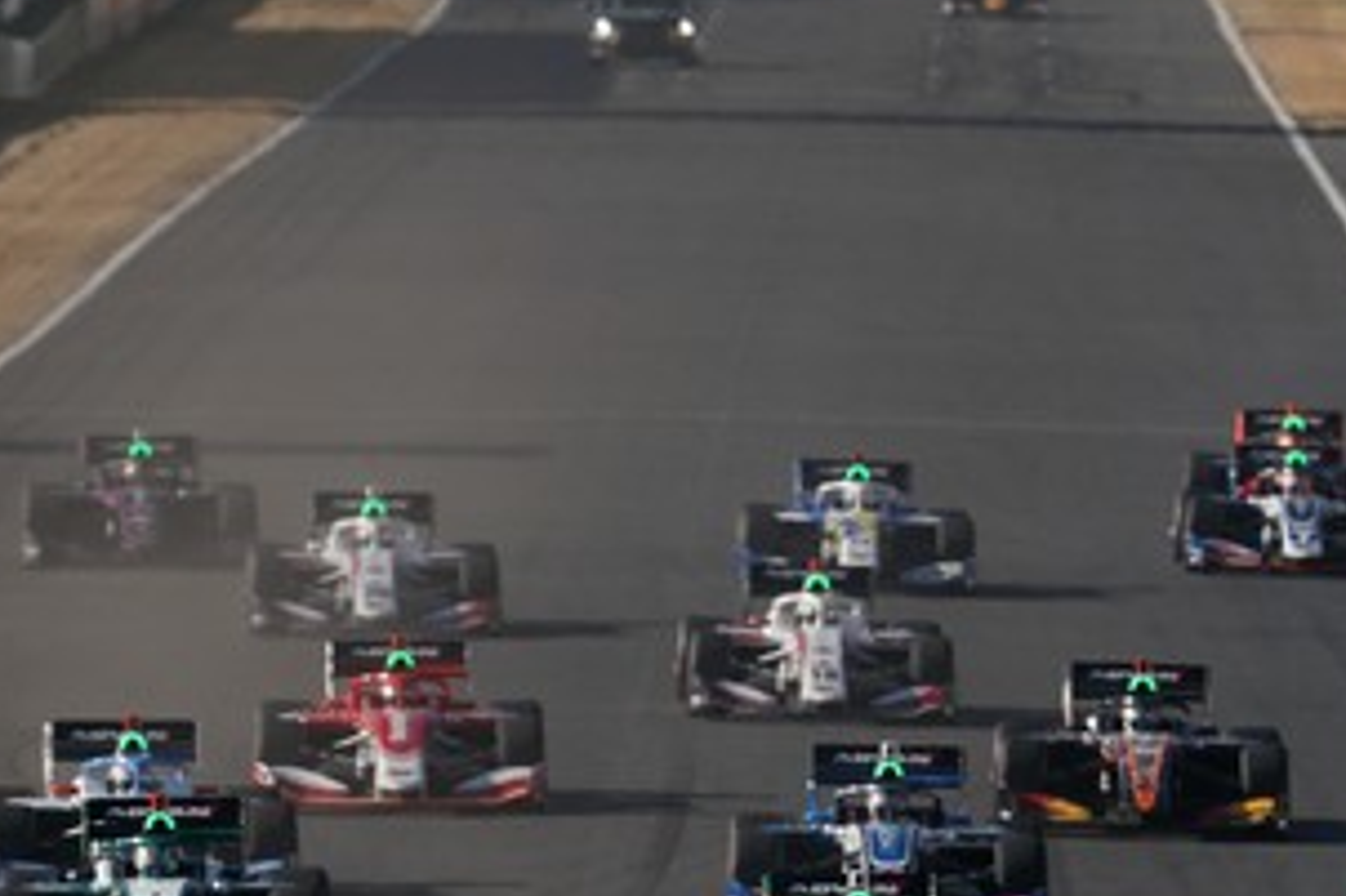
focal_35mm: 953
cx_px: 940
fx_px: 35611
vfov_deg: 1.4
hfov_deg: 2.2
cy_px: 722
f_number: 8
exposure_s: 1/800
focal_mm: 400
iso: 200
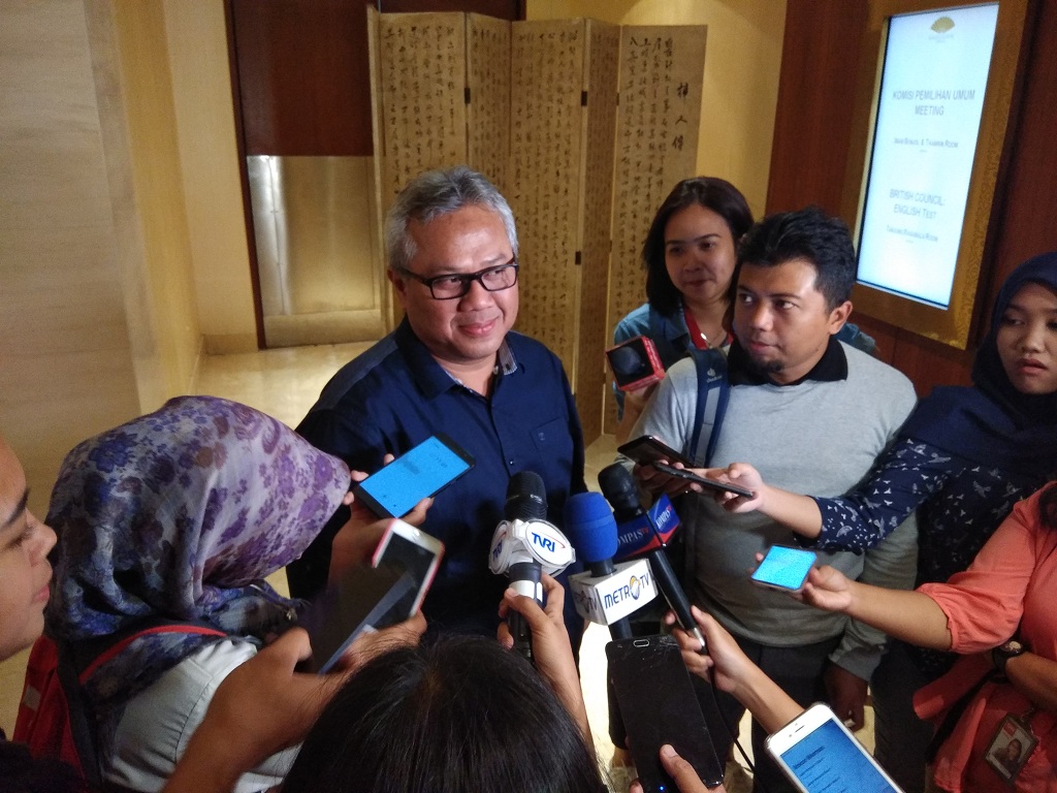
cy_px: 396
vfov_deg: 63.4
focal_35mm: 21
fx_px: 641
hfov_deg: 79.0
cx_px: 528
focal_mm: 3.57
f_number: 2
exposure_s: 1/20
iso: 640
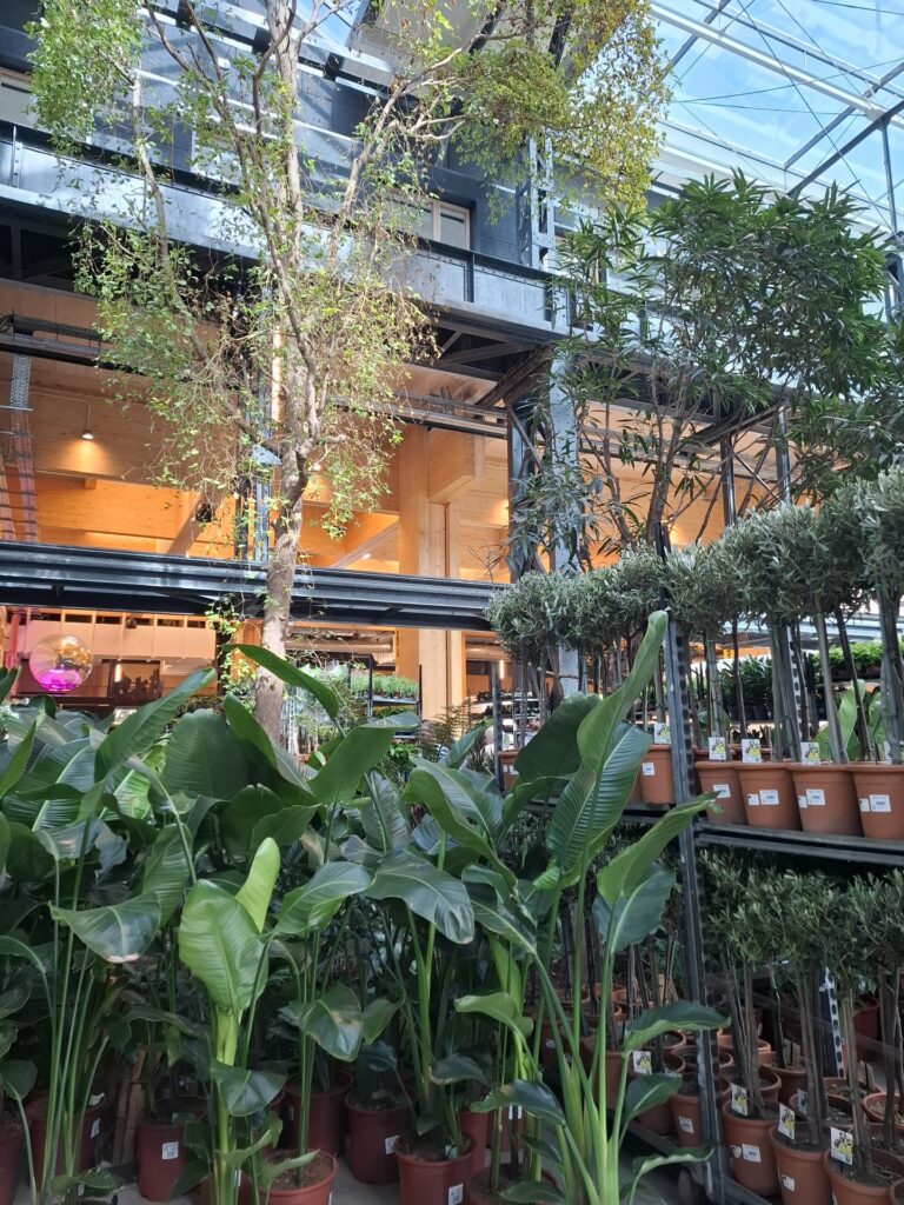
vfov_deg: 73.9
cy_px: 602
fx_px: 801
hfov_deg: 58.9
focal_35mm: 23
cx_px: 452
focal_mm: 5.54
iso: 320
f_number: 1.8
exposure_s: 1/100
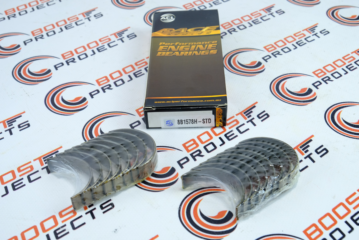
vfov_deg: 23.0
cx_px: 180
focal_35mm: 59
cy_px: 120
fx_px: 588
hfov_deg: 33.9
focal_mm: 39
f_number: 10
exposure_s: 1/15
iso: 500
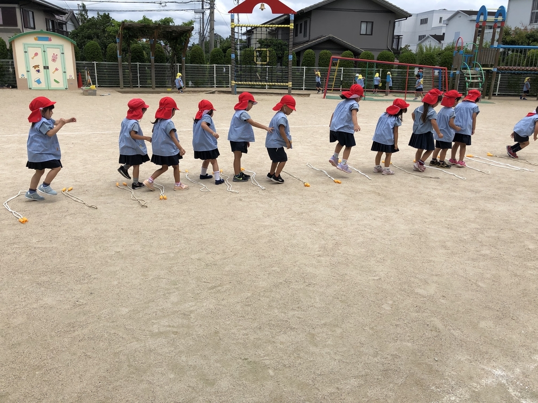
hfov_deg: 63.4
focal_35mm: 28
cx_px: 269
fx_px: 435
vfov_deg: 49.7
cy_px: 202
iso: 20
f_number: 1.8
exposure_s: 1/3436
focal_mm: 3.99
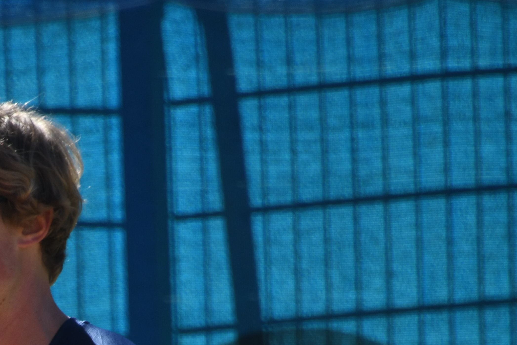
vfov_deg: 1.2
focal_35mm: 1184
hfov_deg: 1.7
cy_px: 597
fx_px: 17003
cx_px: -67
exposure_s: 1/1250
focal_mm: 300
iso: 320
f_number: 5.6
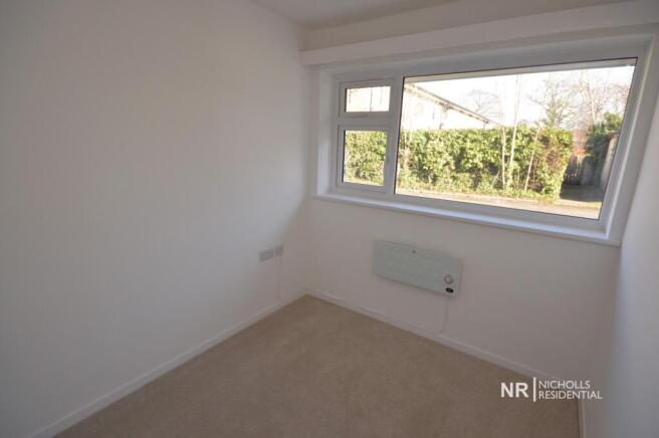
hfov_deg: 92.5
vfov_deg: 69.5
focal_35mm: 17
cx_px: 330
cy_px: 219
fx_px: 315
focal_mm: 11.5
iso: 800
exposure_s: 1/125
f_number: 10
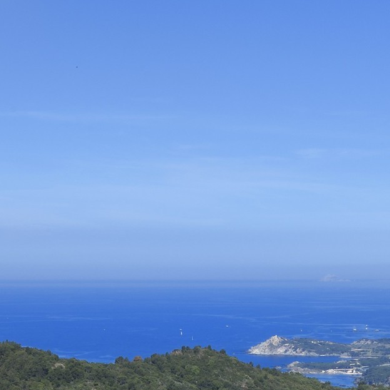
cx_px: 490
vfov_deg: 13.1
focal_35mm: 118
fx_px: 1504
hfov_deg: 14.2
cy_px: 731
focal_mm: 36
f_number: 14
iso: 200
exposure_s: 1/200
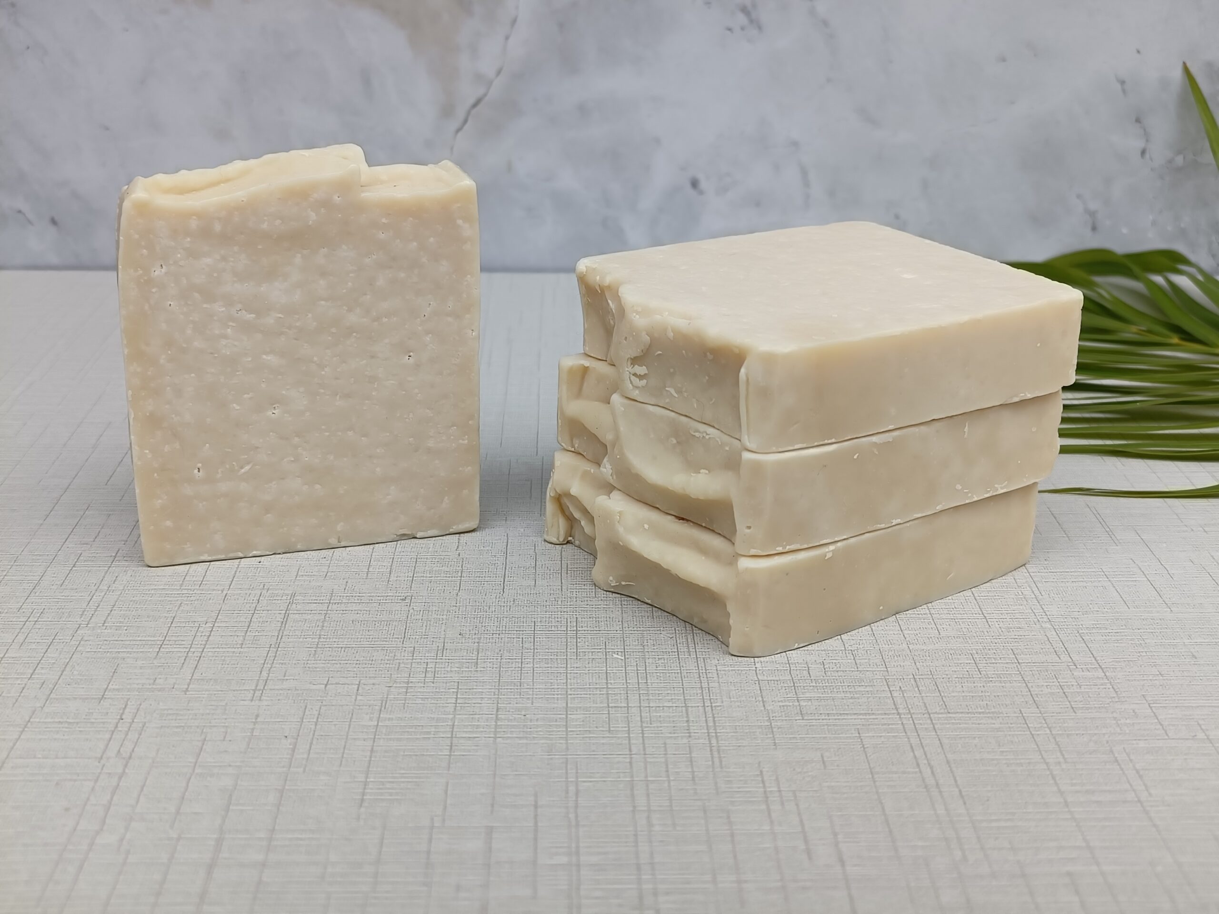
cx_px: 610
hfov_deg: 40.4
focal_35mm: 47
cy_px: 457
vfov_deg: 30.9
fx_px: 1655
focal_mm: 7.08
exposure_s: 1/101
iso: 64
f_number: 4.5
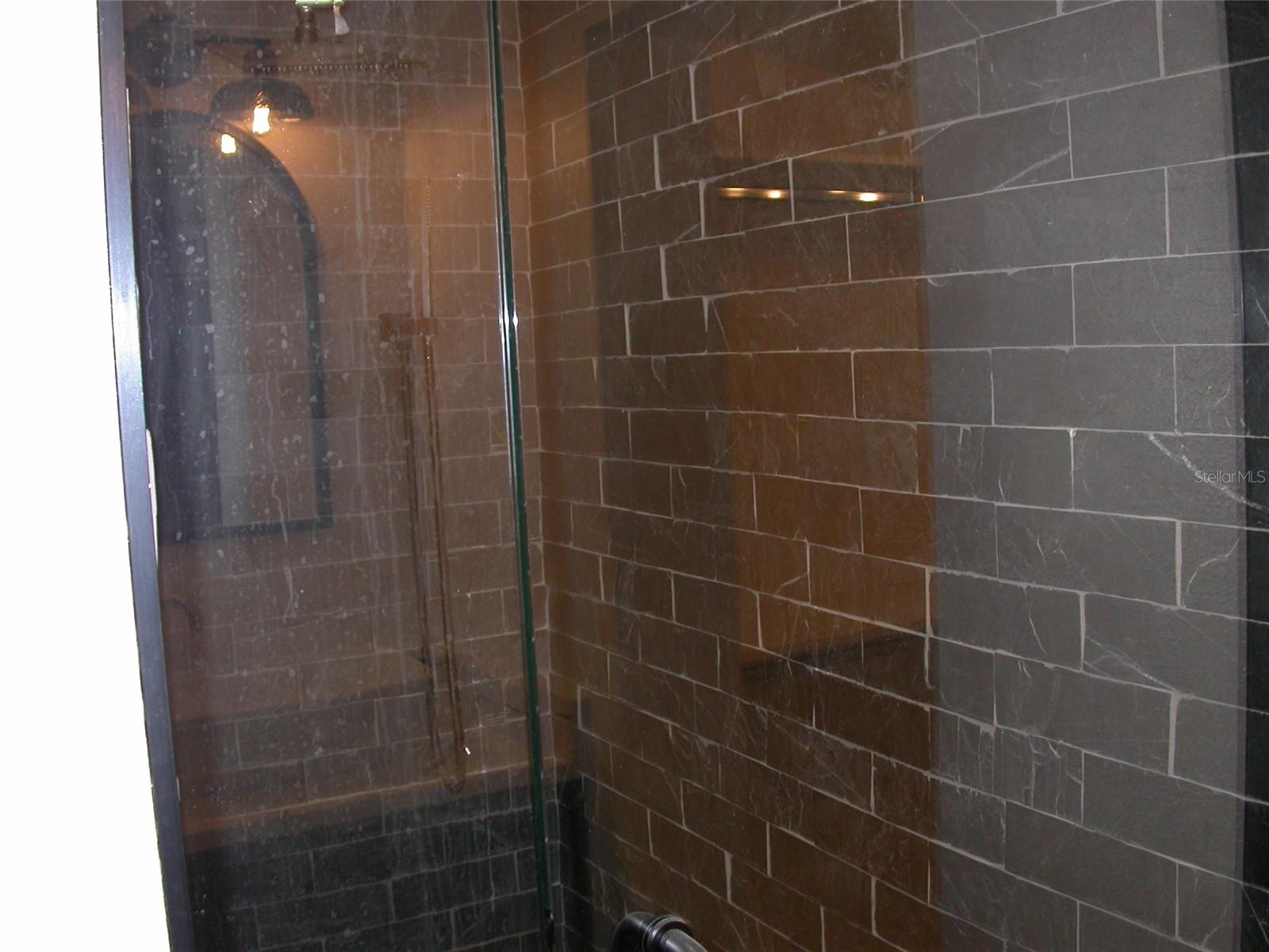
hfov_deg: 49.0
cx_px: 634
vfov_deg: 37.7
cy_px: 476
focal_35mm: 38
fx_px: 1393
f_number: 2.6
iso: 100
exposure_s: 1/60
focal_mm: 7.85
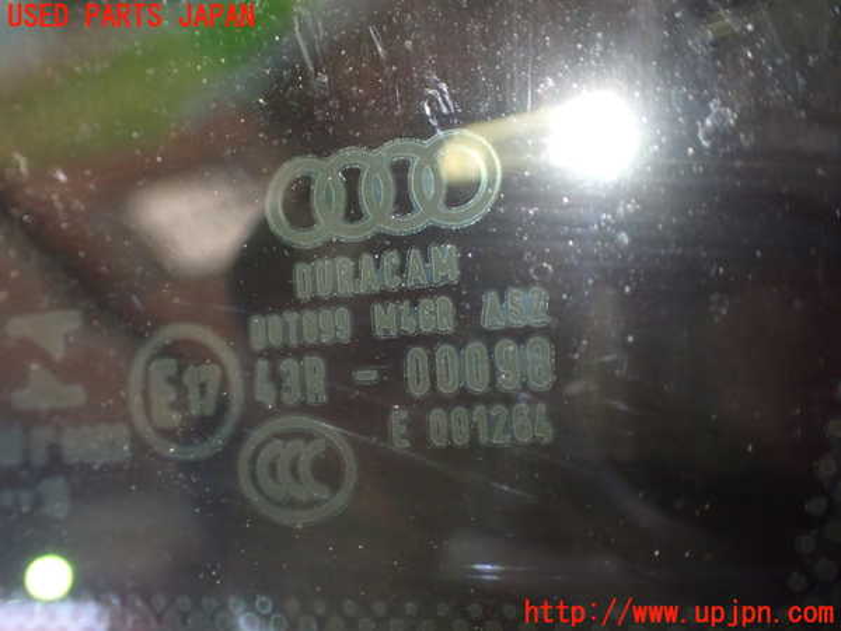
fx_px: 923
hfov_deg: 49.0
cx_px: 420
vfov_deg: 37.7
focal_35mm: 38
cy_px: 316
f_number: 2.7
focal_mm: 6.83
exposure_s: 1/40
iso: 1000
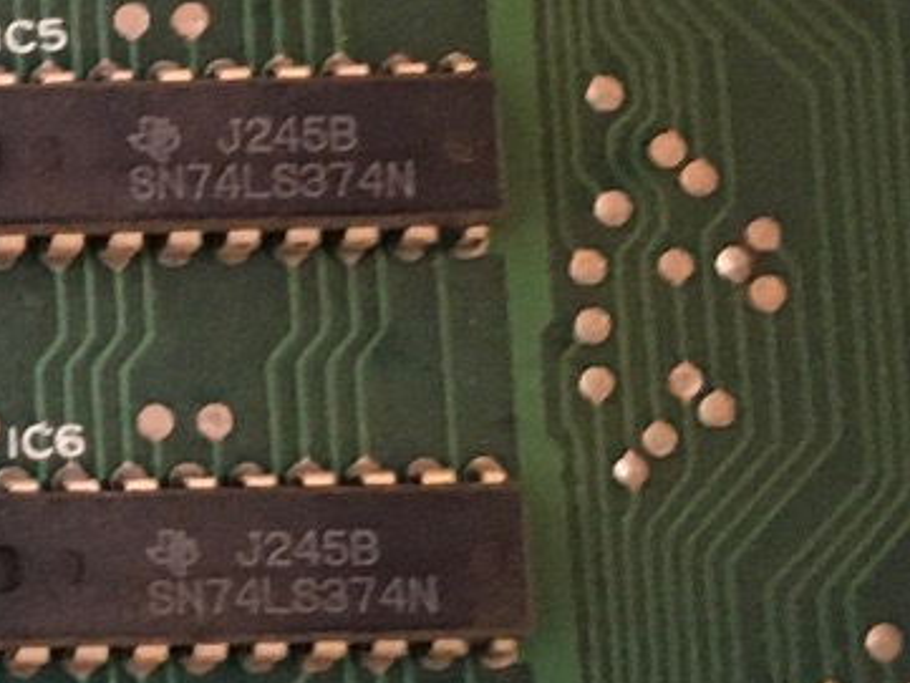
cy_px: 108
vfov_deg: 9.1
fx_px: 4260
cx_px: -1023
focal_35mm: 162
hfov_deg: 10.9
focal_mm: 4.15
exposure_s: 1/20
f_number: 2.2
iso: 200
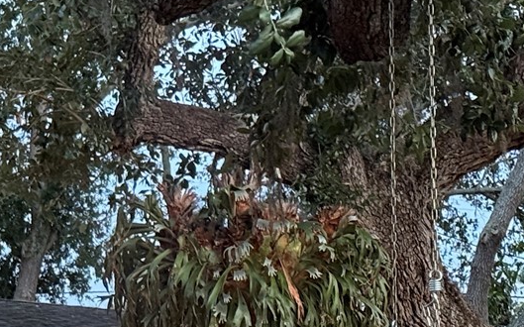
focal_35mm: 154
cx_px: 234
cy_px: 366
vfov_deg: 8.4
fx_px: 2198
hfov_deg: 13.6
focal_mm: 6.76
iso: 640
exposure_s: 1/30
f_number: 1.78
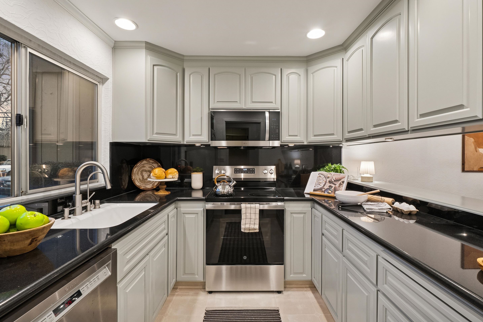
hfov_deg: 96.7
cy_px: 160
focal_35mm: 16
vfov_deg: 73.7
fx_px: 215
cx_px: 245
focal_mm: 15
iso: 640
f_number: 11
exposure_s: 1/6
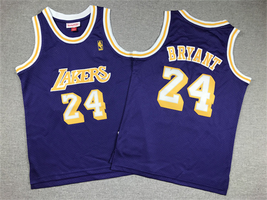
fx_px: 216
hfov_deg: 63.4
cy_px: 100
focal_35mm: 28
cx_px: 134
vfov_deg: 49.7
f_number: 1.8
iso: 32
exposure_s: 1/100
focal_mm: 3.99
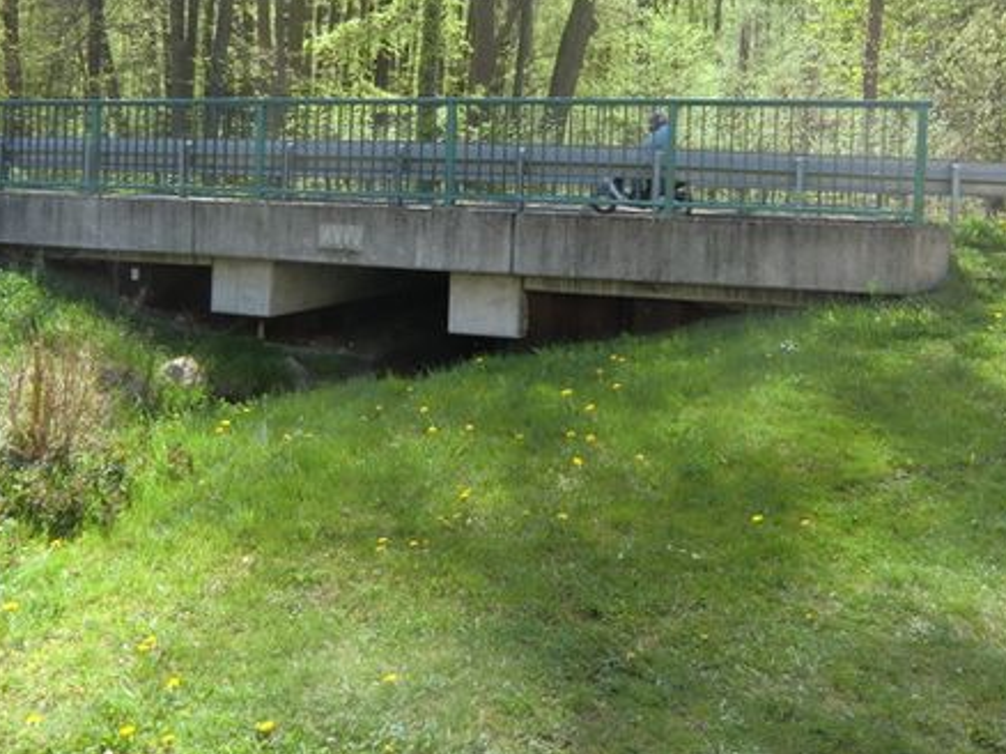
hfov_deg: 54.0
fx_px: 988
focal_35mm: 34
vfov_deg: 41.0
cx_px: 501
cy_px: 226
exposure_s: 1/200
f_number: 3.2
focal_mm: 4.3
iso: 64
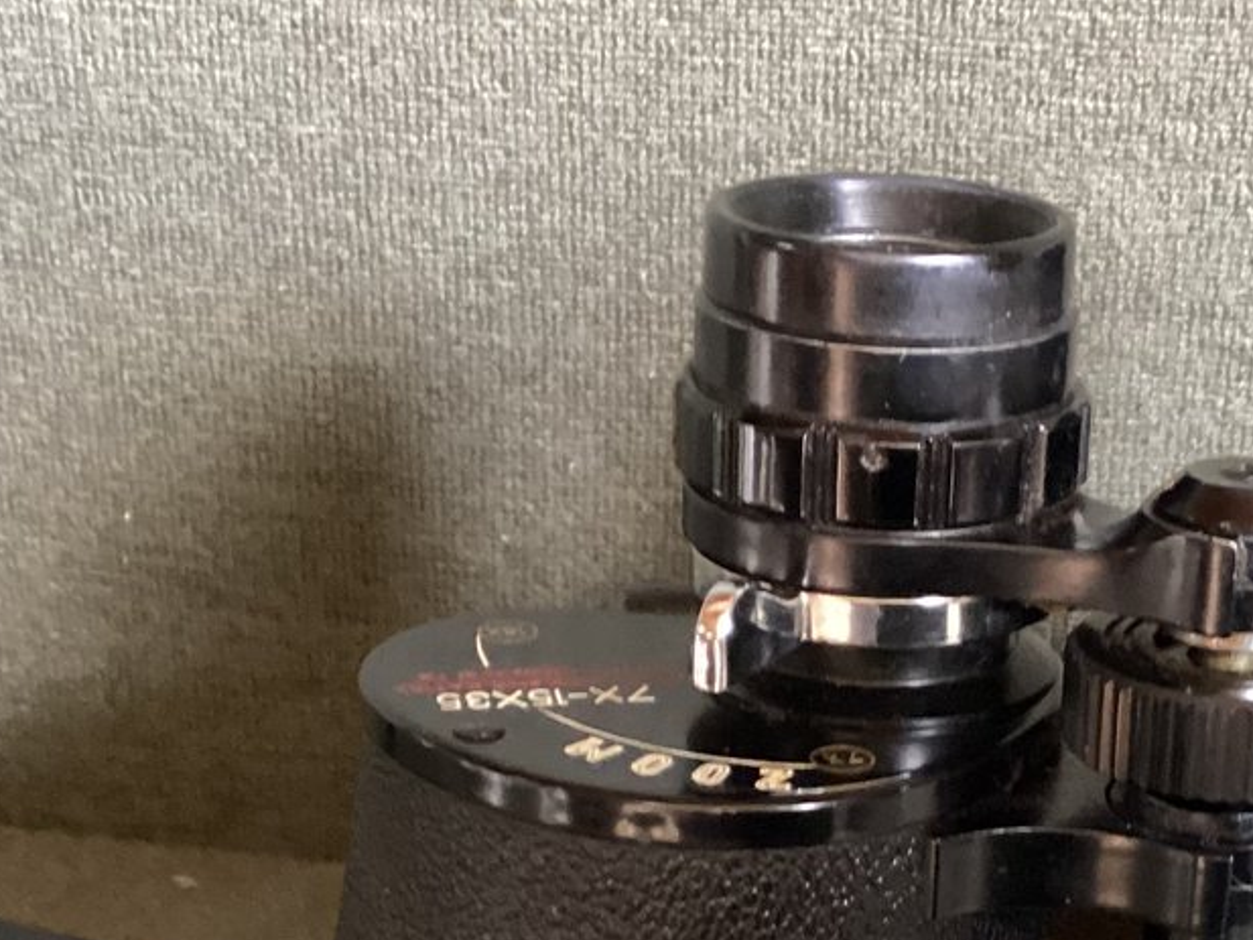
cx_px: 1002
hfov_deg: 25.2
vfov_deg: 19.0
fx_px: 2752
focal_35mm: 76
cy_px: 858
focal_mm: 3.3
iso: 320
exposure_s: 1/25
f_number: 2.4
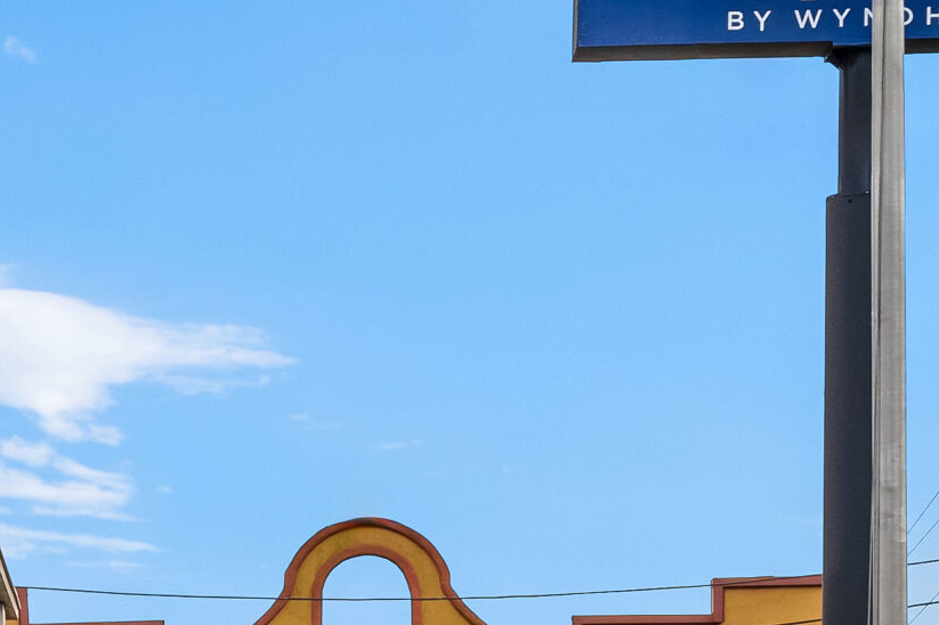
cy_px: 649
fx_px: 3280
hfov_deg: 14.9
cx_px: -536
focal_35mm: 126
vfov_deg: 10.8
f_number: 8
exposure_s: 1/20
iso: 100
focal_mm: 34.5
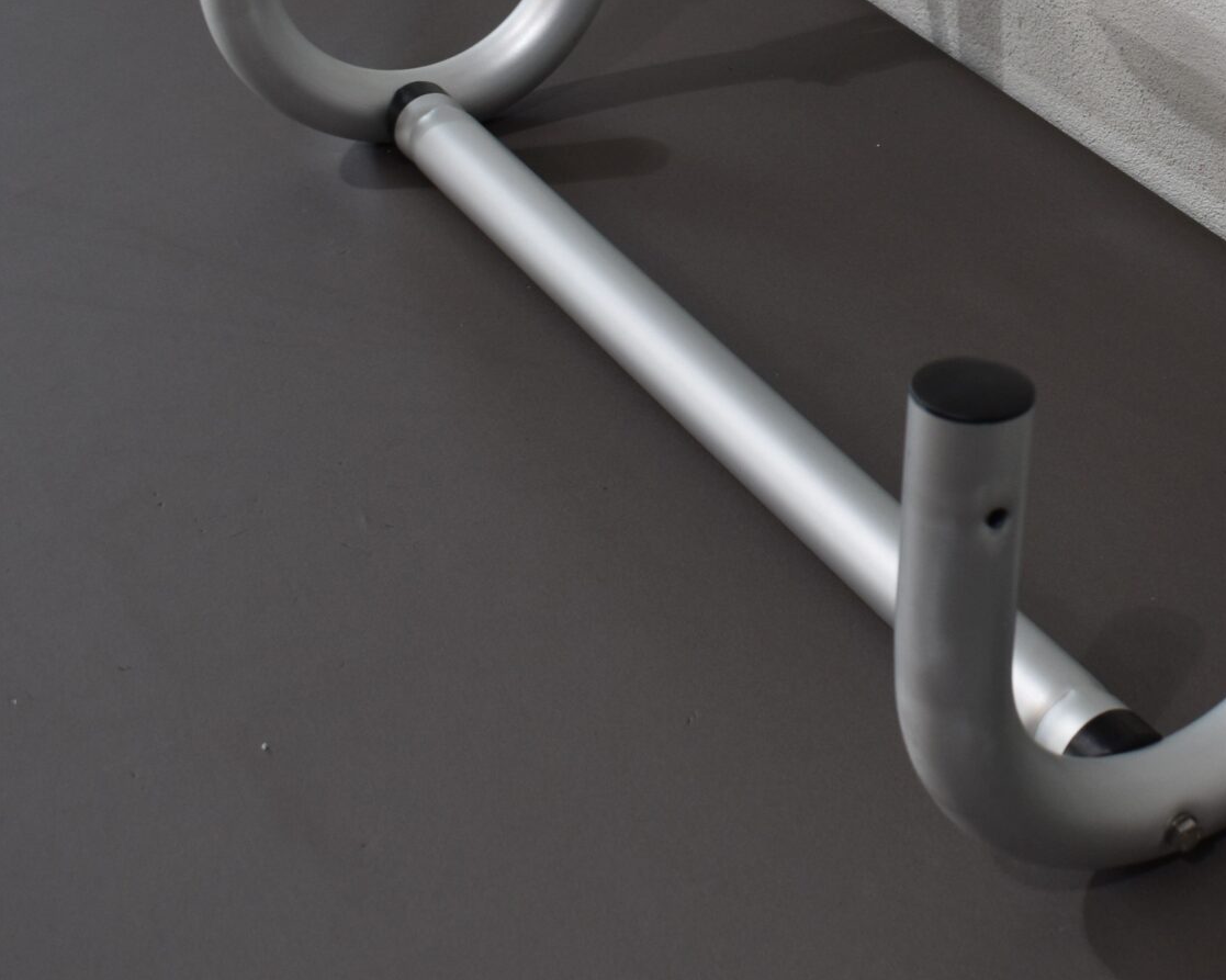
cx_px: 1158
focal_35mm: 71
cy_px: 144
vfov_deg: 21.2
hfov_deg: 25.7
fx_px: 2576
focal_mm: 22
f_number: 5.6
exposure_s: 1/125
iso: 360
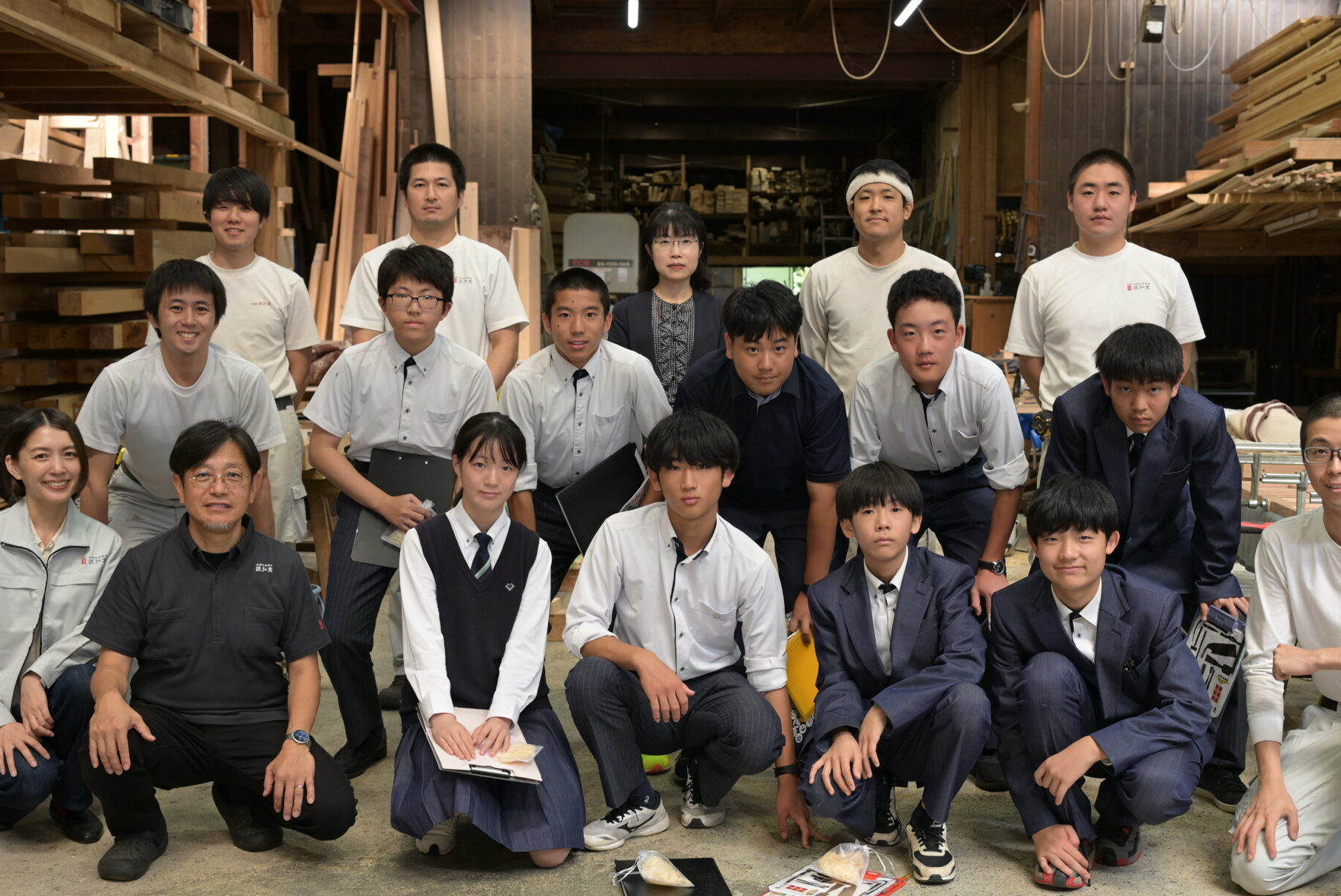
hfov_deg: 40.5
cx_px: 671
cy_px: 485
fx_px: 1815
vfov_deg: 27.7
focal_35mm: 49
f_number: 4.5
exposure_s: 1/80
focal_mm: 34.5
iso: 160
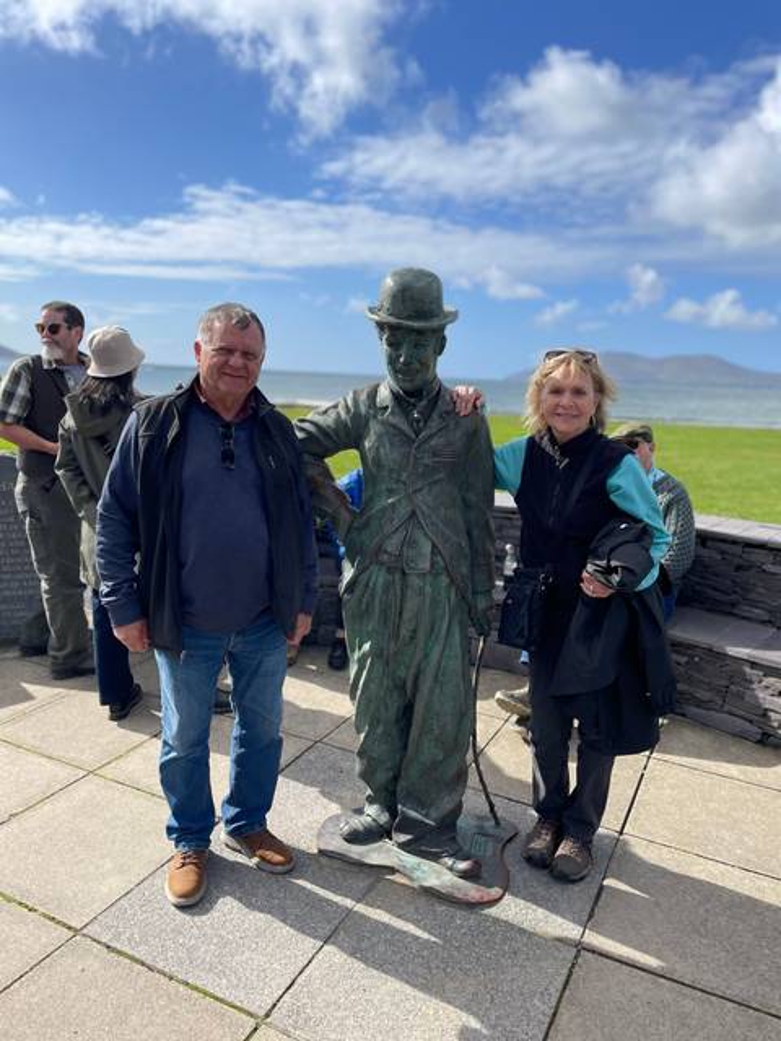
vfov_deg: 67.3
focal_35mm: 26
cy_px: 520
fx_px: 782
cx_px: 390
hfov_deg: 53.1
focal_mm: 4.2
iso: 50
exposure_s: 1/5051
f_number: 1.6
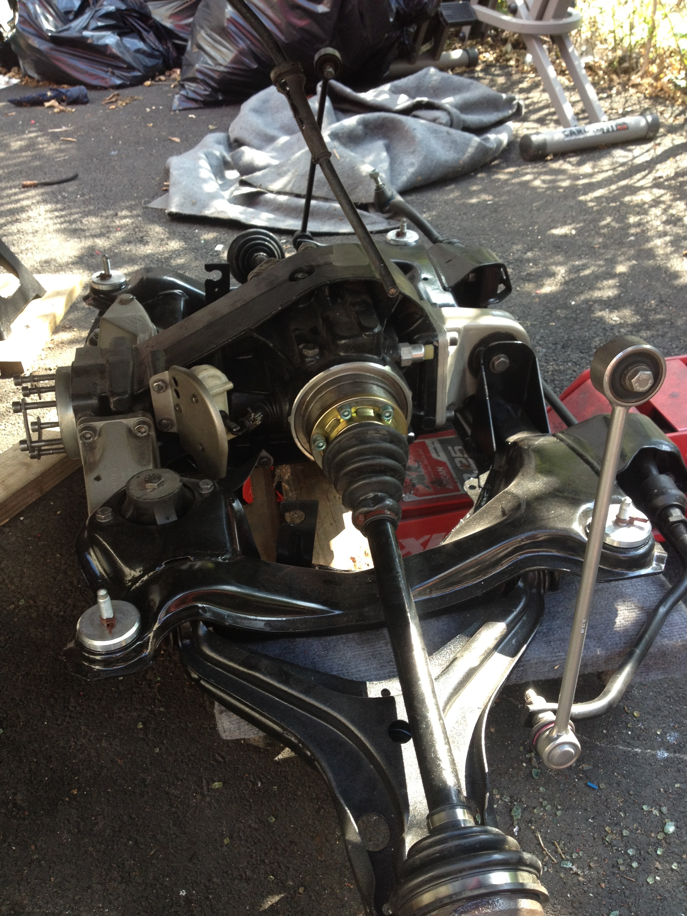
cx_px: 344
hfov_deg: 40.7
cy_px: 458
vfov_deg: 52.6
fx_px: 926
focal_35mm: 35
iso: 80
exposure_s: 1/120
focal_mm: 4.28
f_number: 2.4
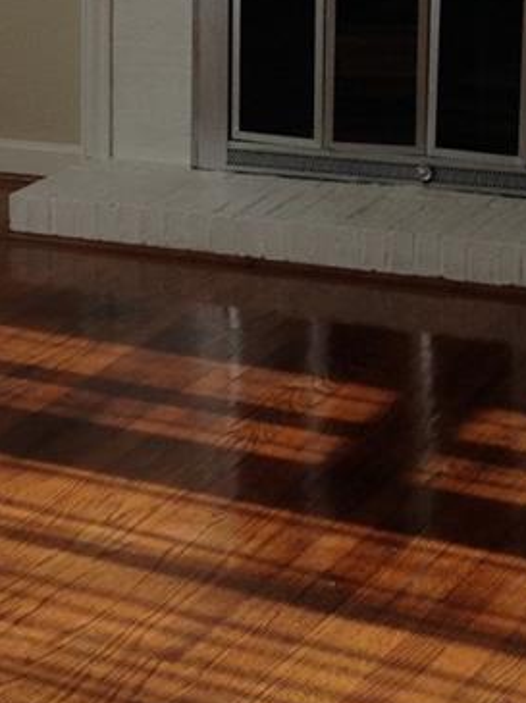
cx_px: -374
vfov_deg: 14.1
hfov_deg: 10.1
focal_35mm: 139
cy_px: 110
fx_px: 2821
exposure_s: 1/240
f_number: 2.4
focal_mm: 4.12
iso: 50
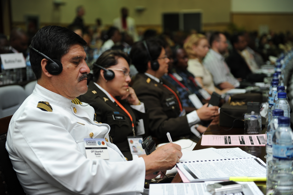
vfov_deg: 21.9
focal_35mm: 62
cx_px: 146
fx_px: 504
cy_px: 98
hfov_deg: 32.4
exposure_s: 1/60
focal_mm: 62
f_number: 2.8
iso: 500
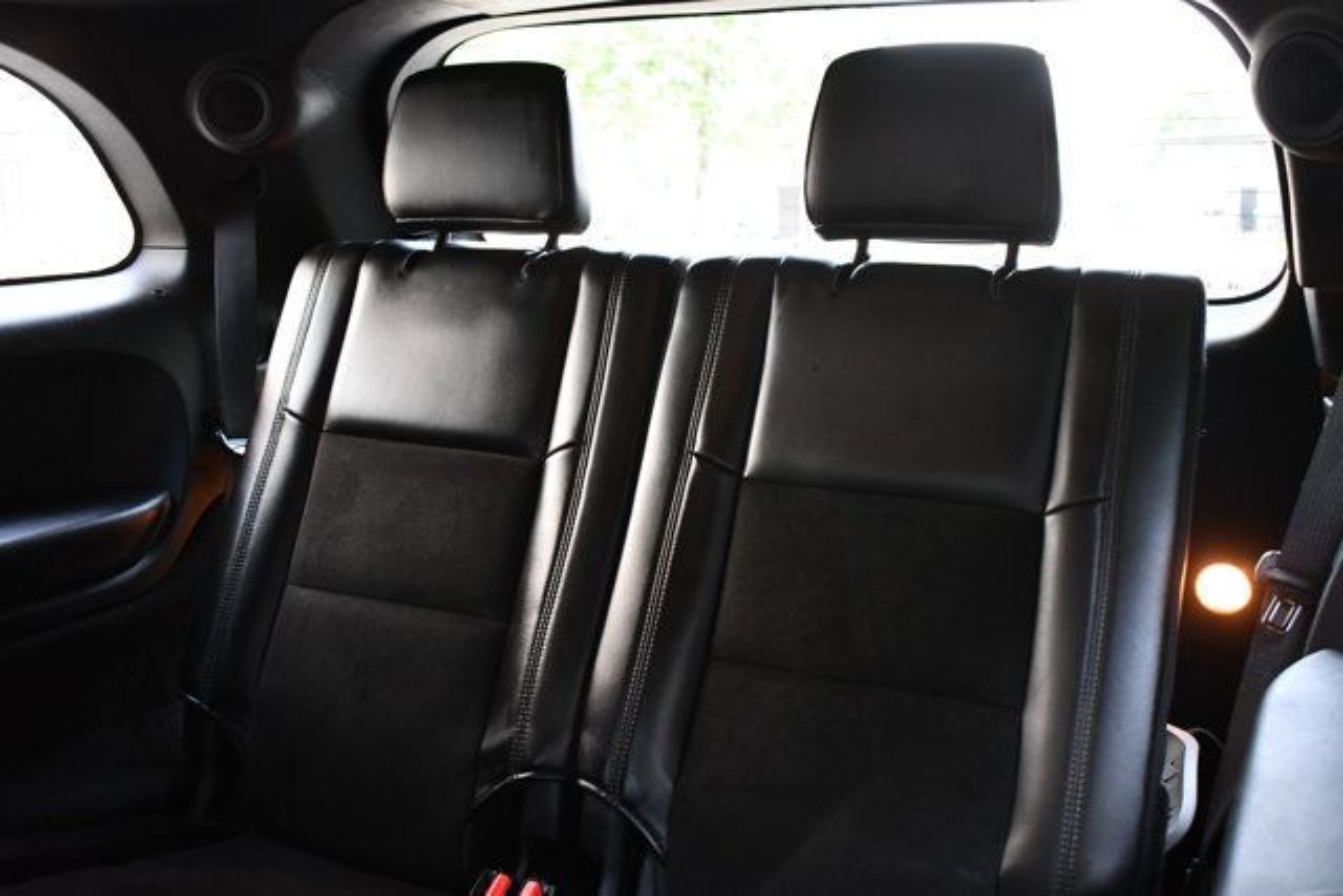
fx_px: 1343
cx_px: 672
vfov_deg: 36.9
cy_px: 448
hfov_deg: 53.1
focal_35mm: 36
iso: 3200
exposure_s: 1/100
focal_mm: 24
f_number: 4
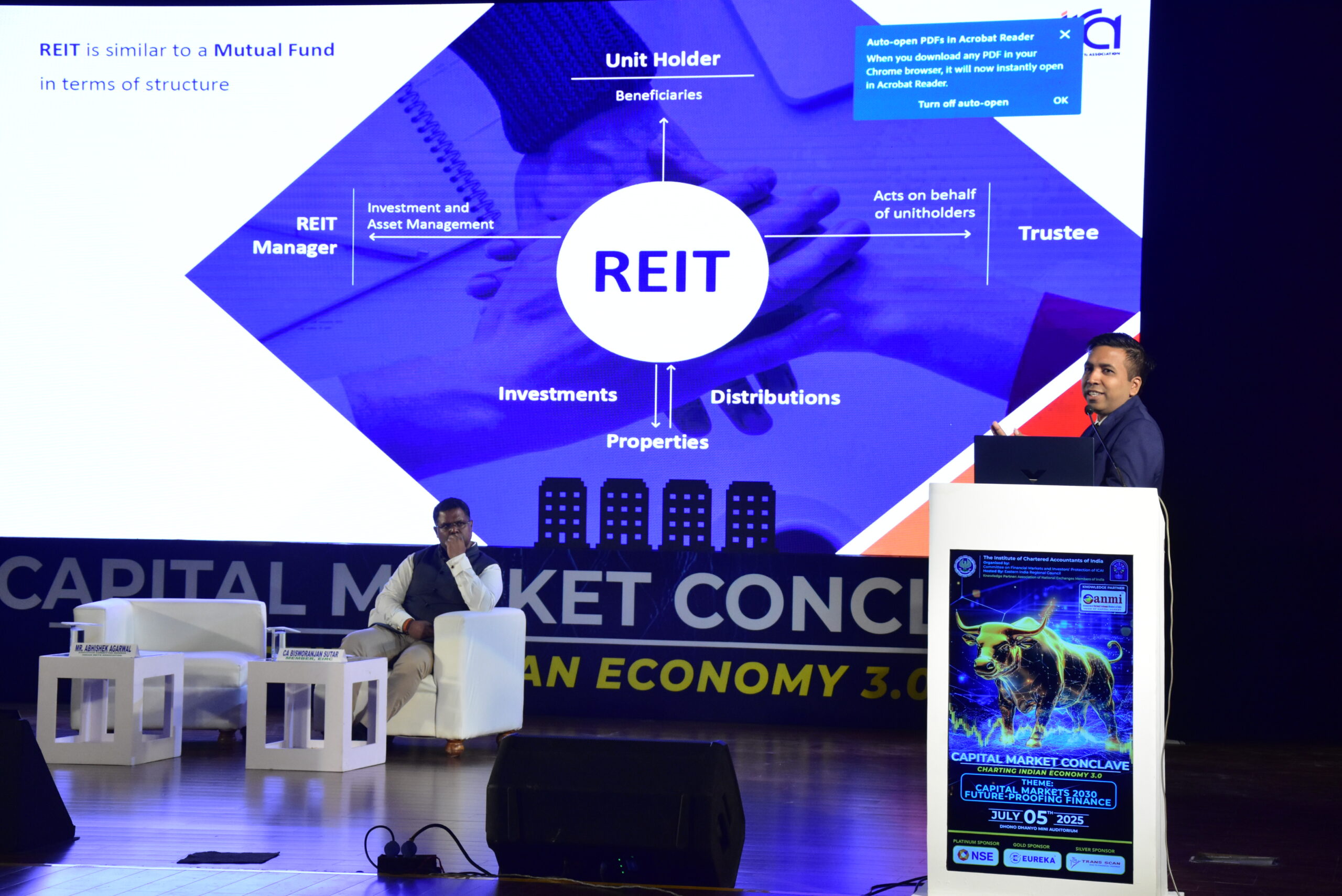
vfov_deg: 18.2
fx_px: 2796
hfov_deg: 27.0
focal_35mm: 75
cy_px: 448
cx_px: 671
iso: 2000
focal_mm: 50
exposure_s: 1/200
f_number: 5.6
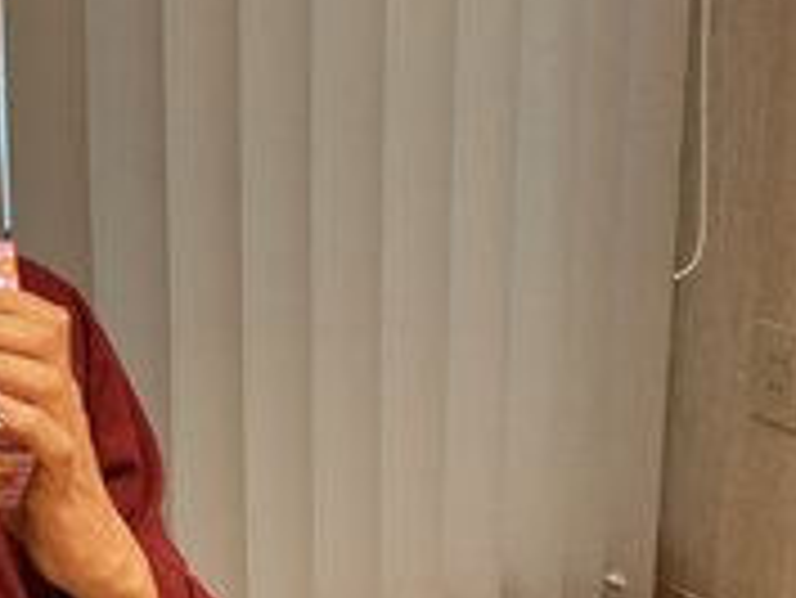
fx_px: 1818
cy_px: 220
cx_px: -121
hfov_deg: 23.0
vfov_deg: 18.7
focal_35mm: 79
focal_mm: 3.3
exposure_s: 1/60
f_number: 2.4
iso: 125
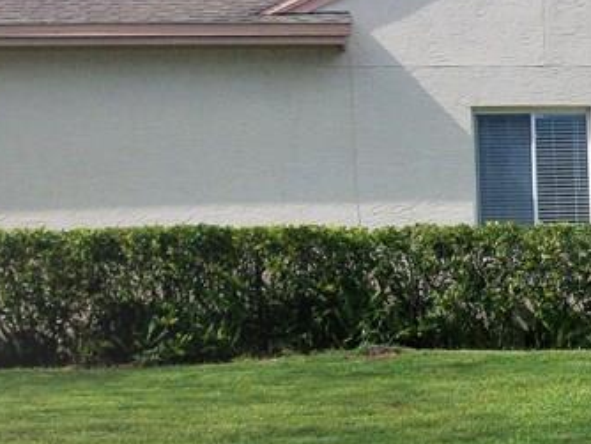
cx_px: 685
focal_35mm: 98
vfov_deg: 15.1
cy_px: 290
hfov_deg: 19.0
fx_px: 1674
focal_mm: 5.7
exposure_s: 1/250
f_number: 8.8
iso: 80
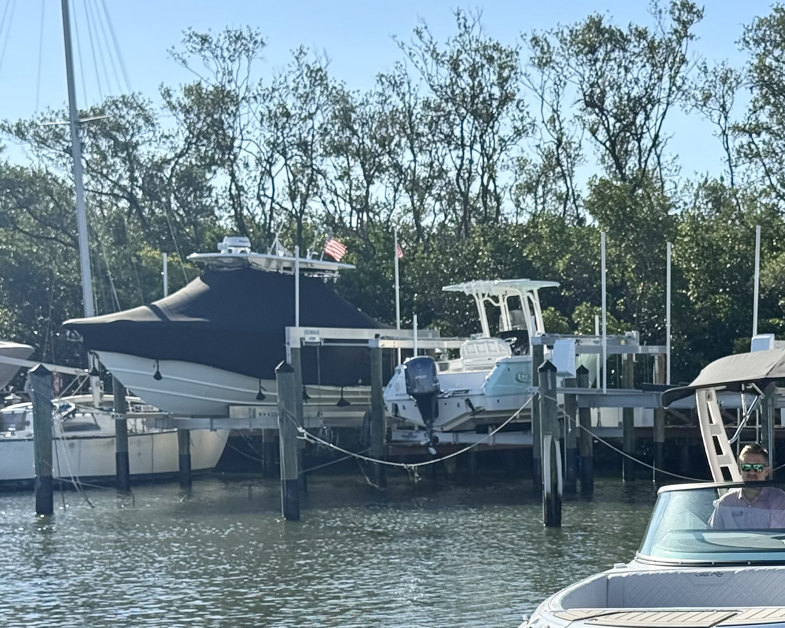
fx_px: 2161
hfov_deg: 20.1
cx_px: 749
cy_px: 525
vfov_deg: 16.4
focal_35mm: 93
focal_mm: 6.76
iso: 64
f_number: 1.78
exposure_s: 1/3704
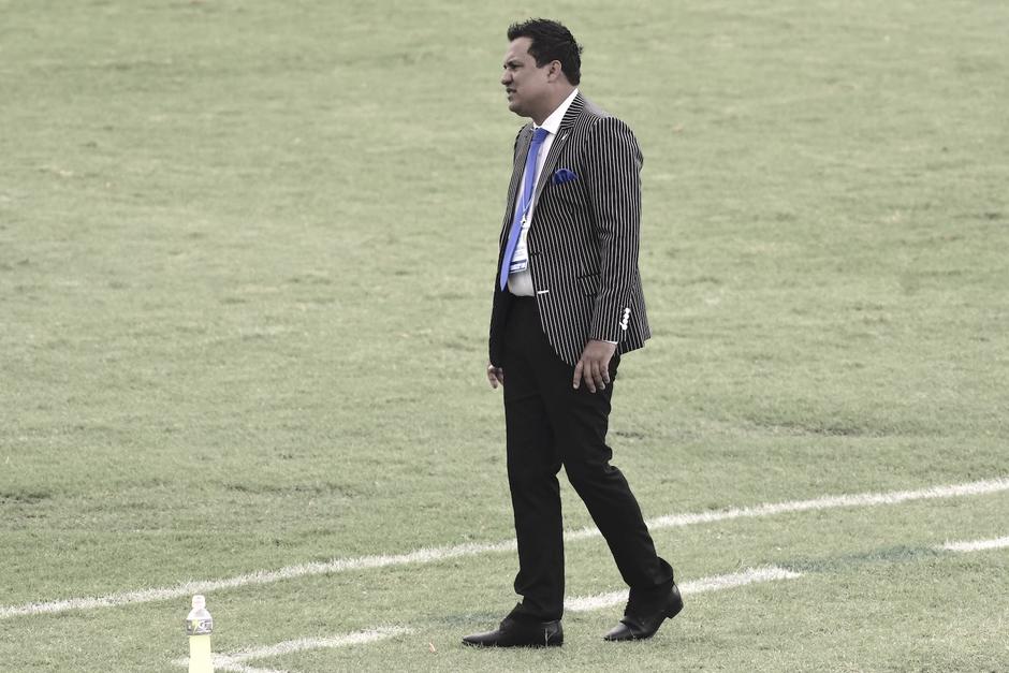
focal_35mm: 555
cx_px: 504
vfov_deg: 2.5
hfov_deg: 3.7
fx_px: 15557
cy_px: 336
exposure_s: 1/1600
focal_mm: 370
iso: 1600
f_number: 5.6
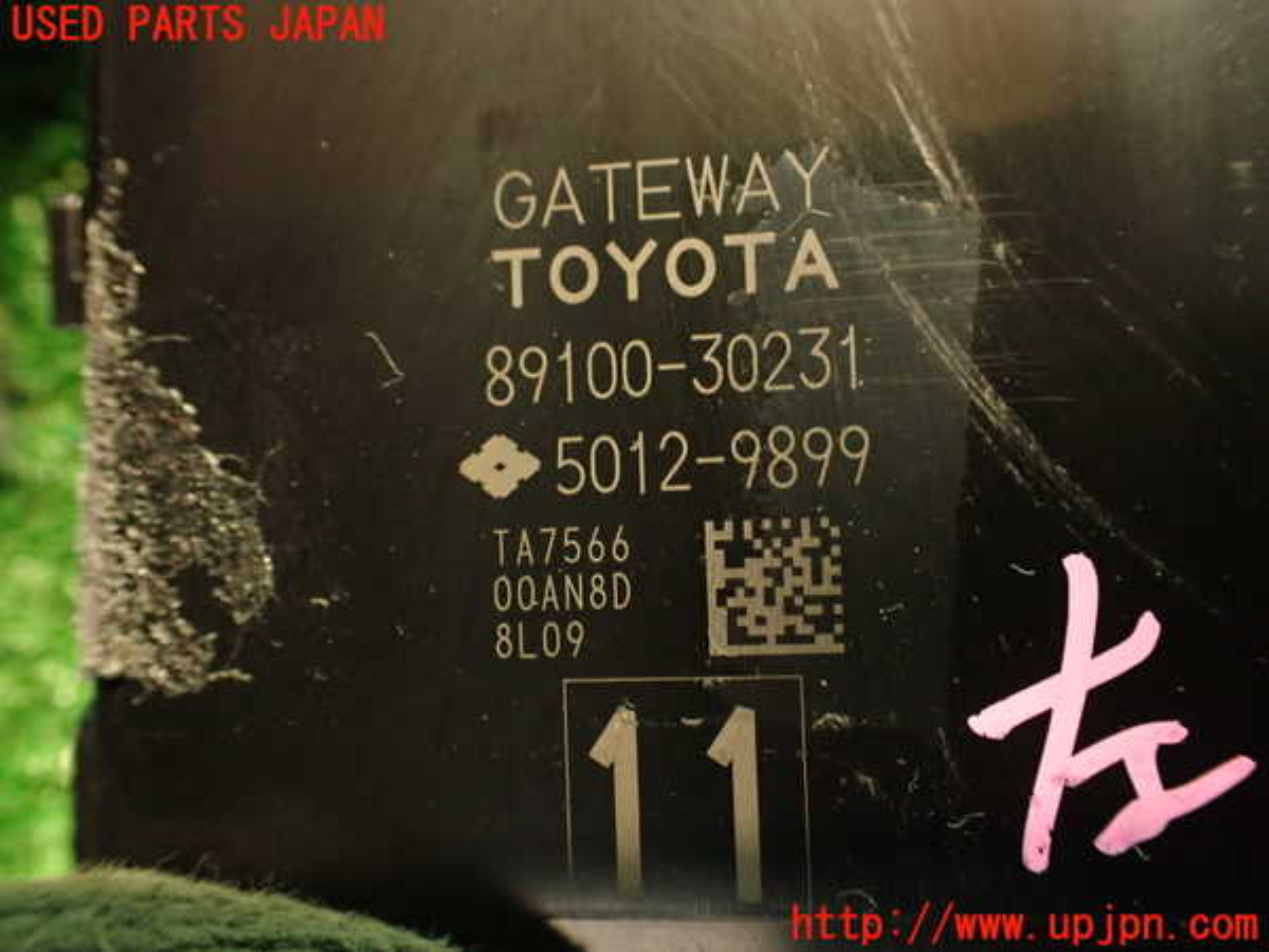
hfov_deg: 56.8
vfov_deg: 44.2
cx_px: 634
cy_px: 476
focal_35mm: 32
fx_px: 1173
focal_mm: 5.79
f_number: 2.4
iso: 800
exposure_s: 1/20
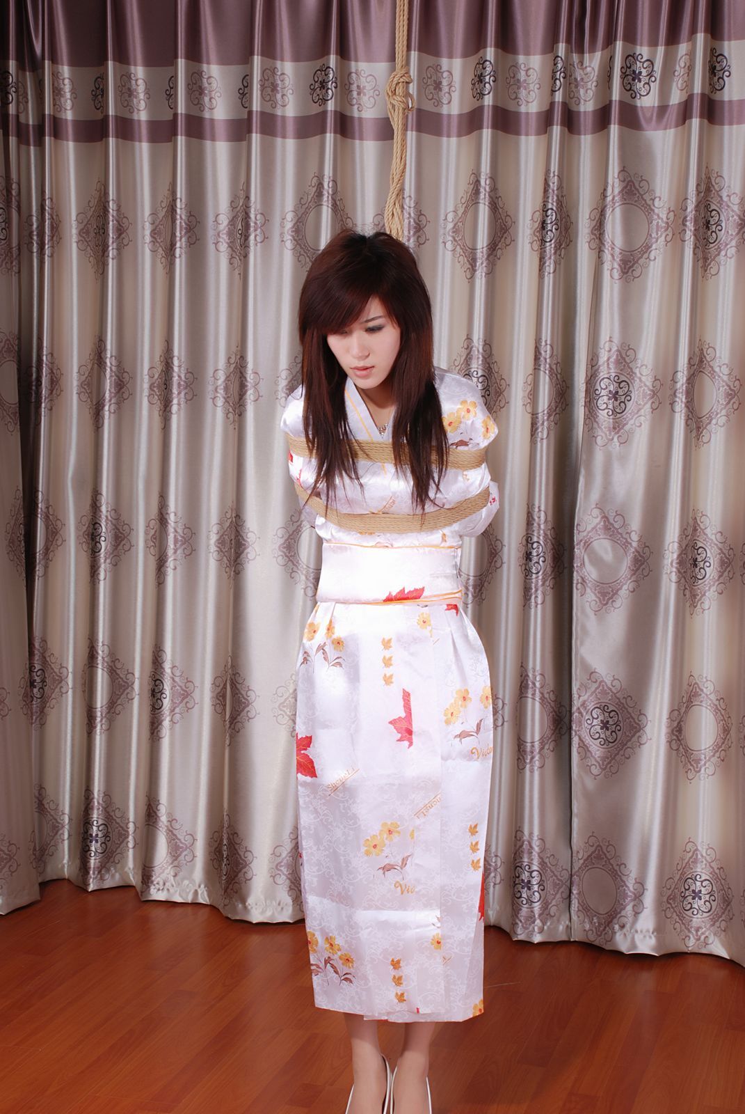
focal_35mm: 57
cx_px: 372
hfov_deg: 23.8
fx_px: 1764
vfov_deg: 35.0
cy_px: 557
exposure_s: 1/8
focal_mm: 38
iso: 100
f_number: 8
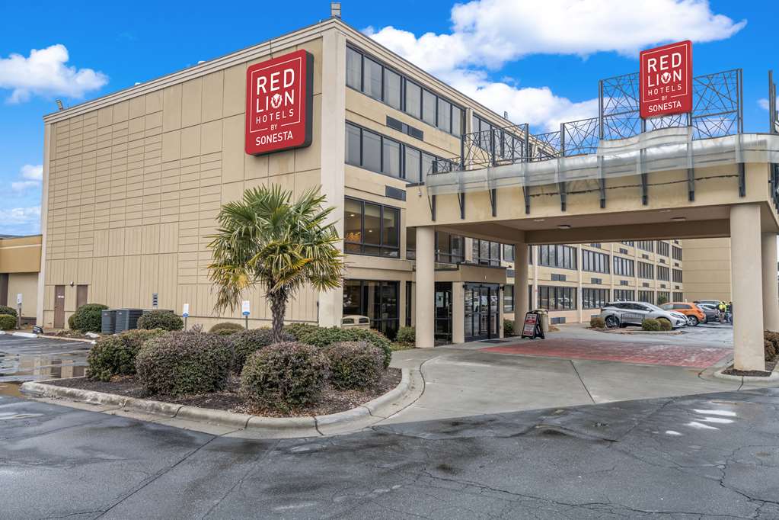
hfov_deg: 67.4
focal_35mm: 27
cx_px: 390
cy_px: 260
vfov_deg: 47.9
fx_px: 584
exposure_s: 1/80
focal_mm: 27
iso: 640
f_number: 8
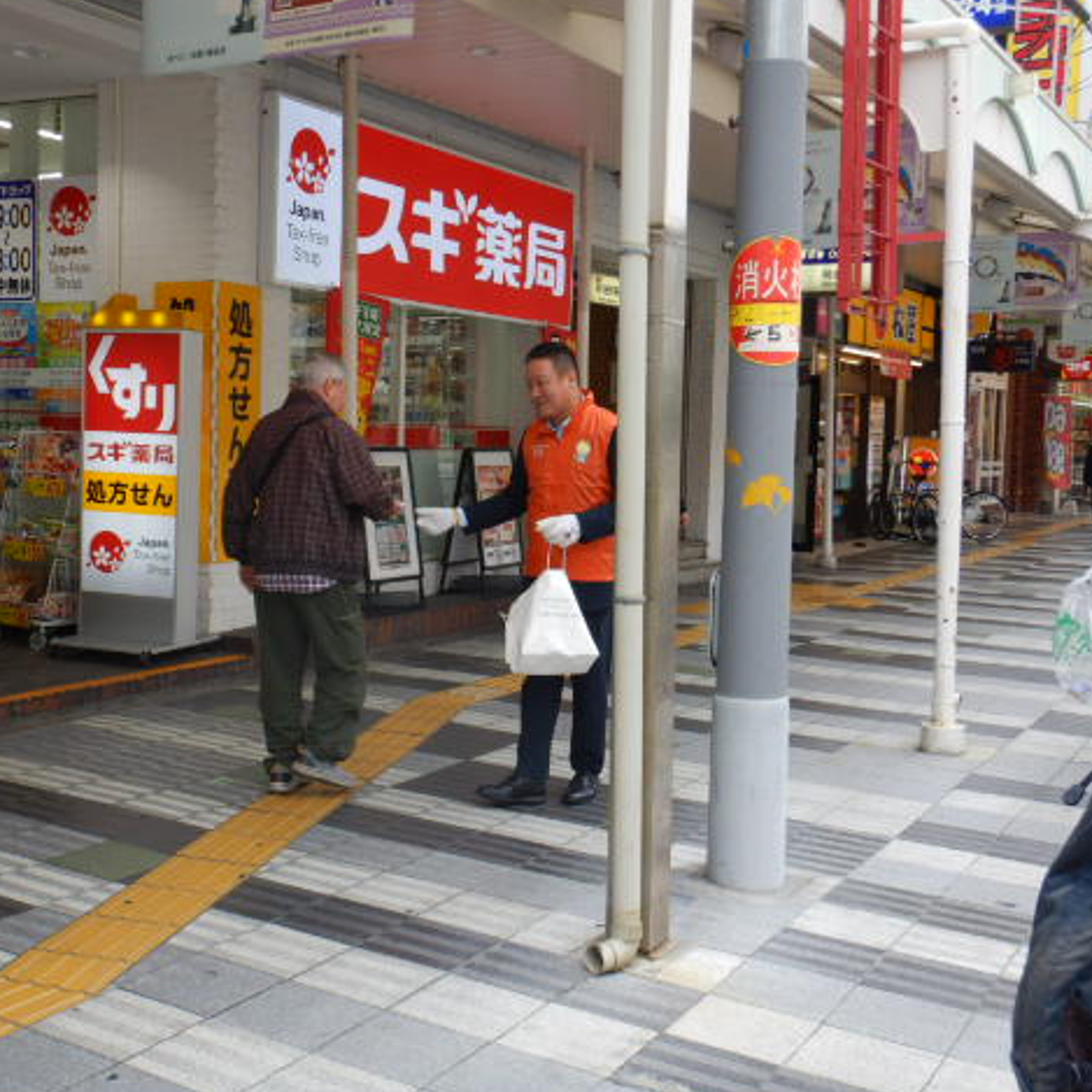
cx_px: 438
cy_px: 543
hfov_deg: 40.7
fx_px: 1463
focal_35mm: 41
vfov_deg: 40.9
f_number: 4.2
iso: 125
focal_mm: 6.1
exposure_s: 1/100
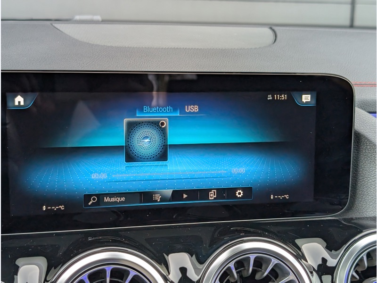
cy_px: 142
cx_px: 188
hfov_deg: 38.9
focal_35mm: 49
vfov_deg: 29.7
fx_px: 534
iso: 178
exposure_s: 1/298
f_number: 1.68
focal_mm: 6.9
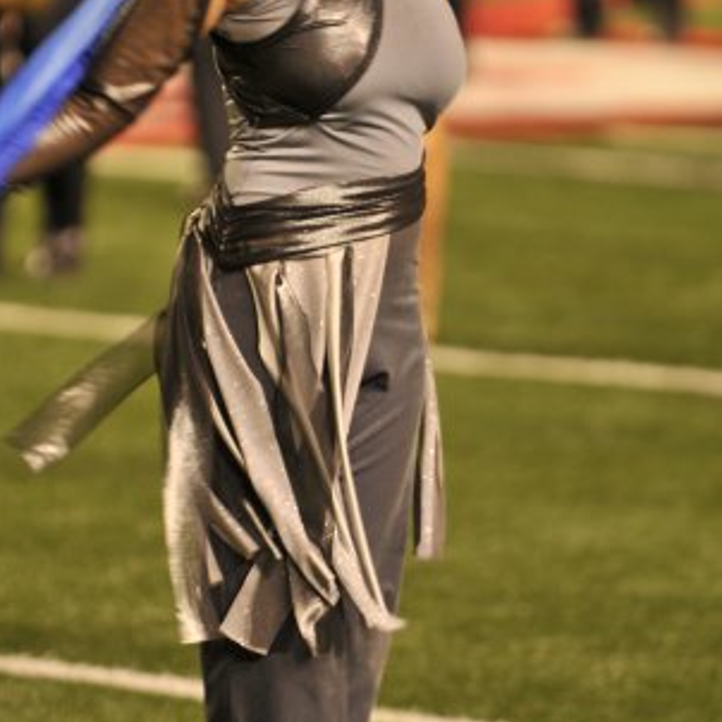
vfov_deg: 3.5
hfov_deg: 3.5
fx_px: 11940
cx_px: 302
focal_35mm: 506
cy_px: 230
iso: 250
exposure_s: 1/60
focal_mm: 200
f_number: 2.8
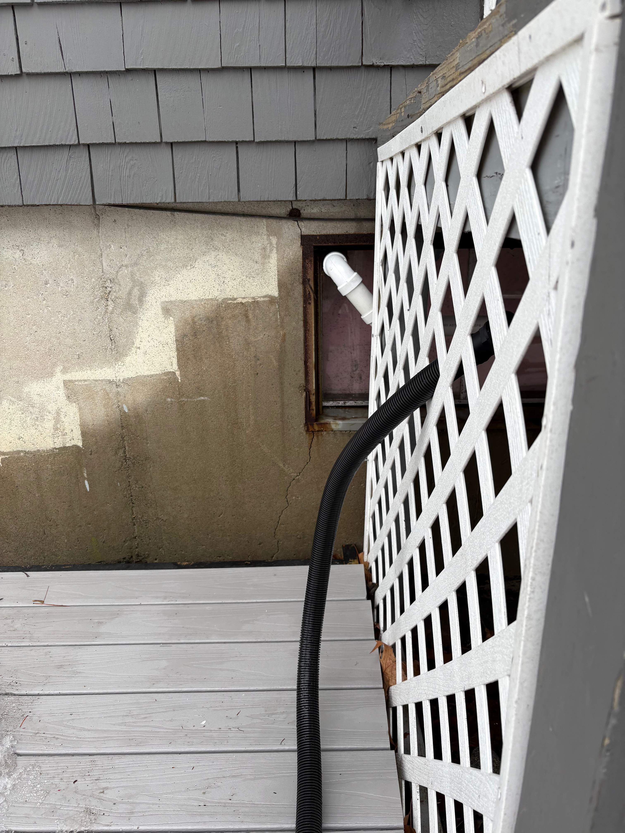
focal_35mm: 26
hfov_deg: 53.1
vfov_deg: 67.3
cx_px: 312
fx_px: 626
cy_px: 416
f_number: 1.6
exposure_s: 1/438
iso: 50
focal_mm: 5.96
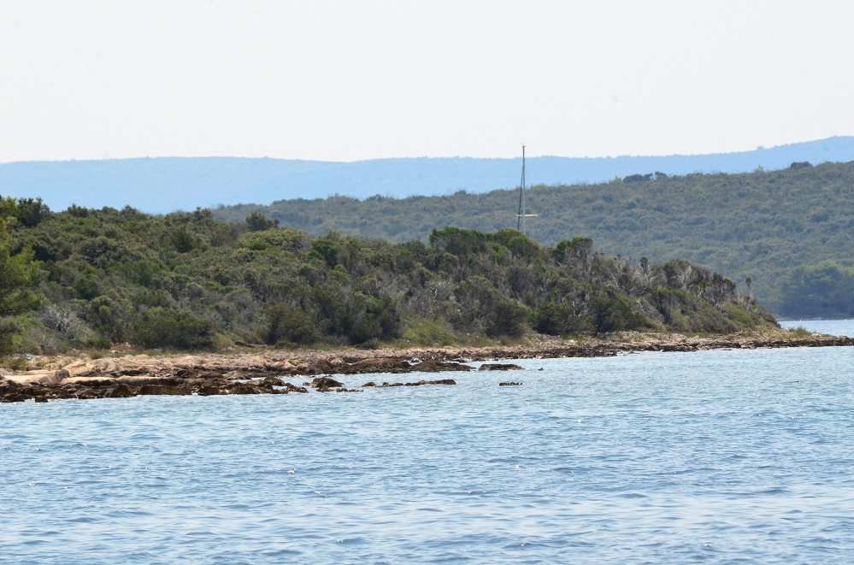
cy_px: 282
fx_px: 10650
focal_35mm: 450
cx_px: 427
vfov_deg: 3.0
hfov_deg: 4.6
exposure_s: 1/400
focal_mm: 300
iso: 400
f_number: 16
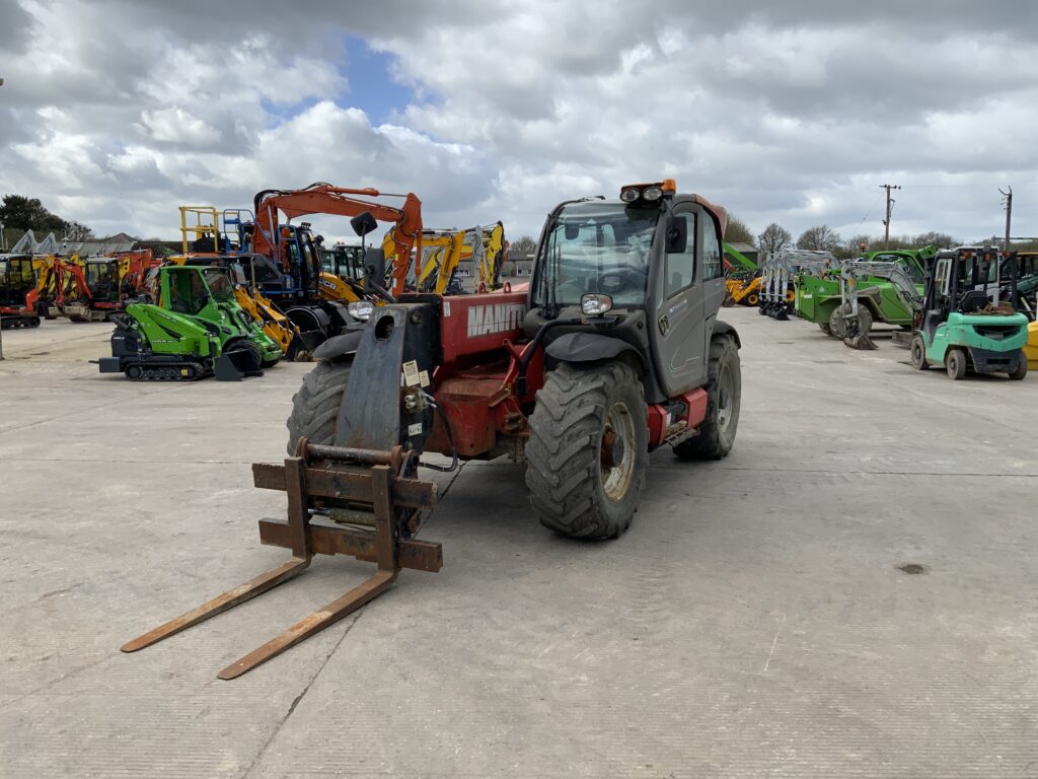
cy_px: 390
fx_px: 870
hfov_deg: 61.7
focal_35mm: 29
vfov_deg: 48.2
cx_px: 519
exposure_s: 1/1675
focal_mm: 3
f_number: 1.8
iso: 16
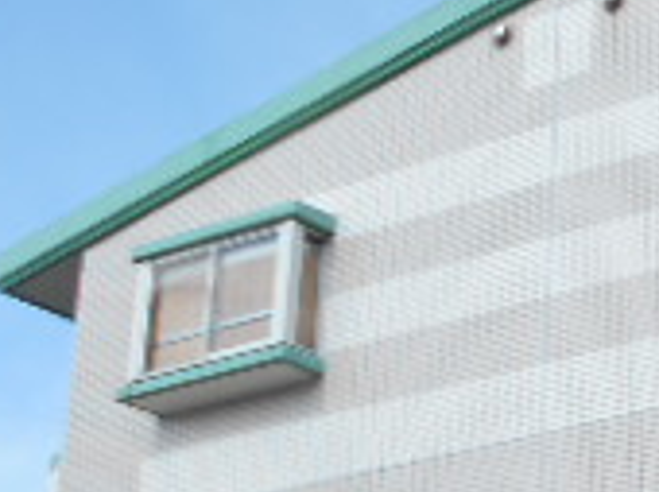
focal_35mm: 98
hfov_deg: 17.9
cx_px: 1000
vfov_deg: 15.0
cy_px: 403
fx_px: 1863
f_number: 3.2
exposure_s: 1/640
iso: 80
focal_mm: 4.6
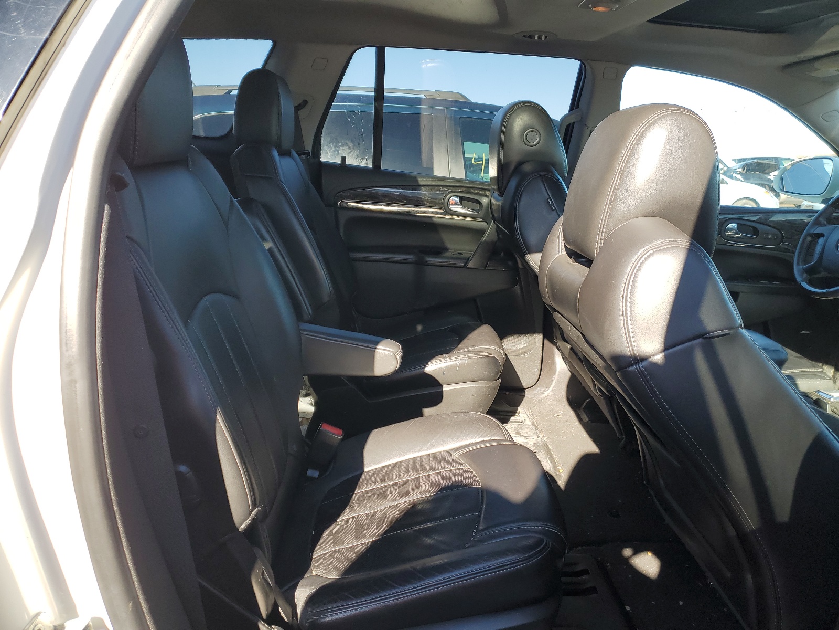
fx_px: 630
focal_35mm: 26
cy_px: 315
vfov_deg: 53.1
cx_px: 420
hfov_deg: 67.3
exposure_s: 1/417
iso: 50
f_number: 1.5
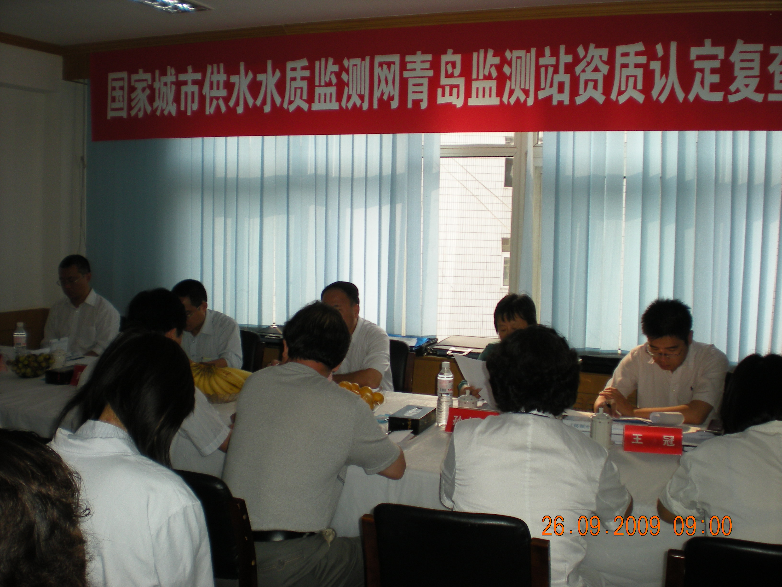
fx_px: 858
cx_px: 391
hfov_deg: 49.0
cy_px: 294
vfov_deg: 37.7
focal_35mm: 38
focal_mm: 6.3
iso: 89
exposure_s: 1/182
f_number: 3.1
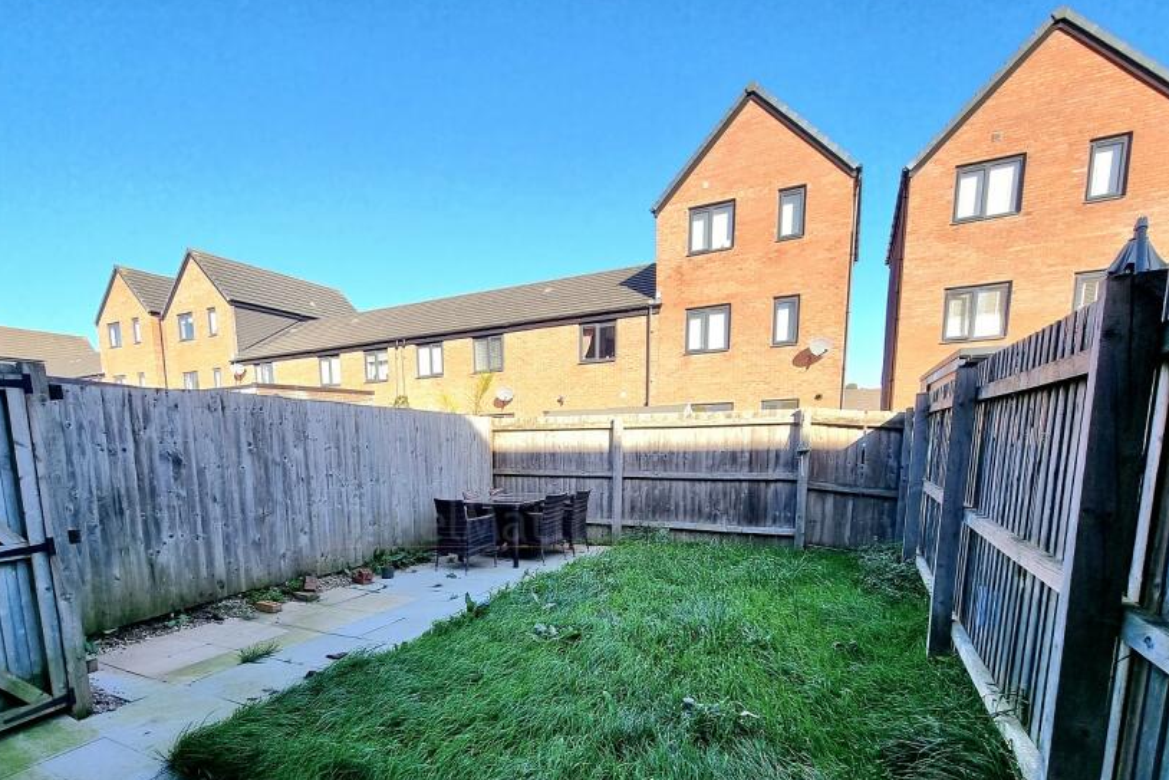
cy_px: 533
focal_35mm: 17
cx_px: 490
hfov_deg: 92.5
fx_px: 552
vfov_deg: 68.1
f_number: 2.2
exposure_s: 1/588
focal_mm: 2.2
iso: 50
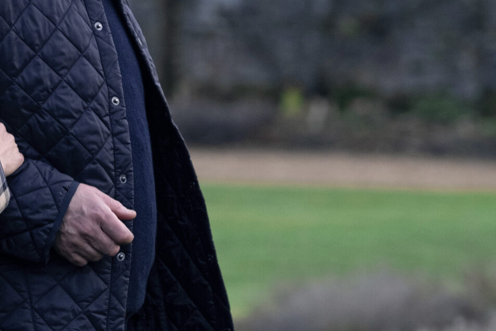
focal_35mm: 563
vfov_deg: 2.4
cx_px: 138
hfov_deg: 3.7
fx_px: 7758
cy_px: 113
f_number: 4
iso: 800
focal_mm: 140
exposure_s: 1/125
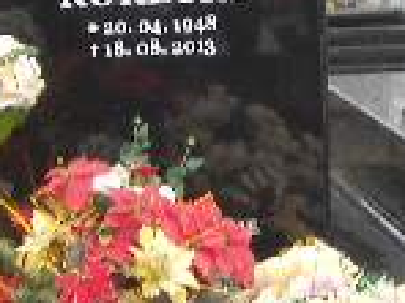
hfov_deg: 13.0
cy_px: 14
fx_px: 1767
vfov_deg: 9.8
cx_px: 317
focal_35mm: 151
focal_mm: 5.7
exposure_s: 1/52
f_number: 2.8
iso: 135
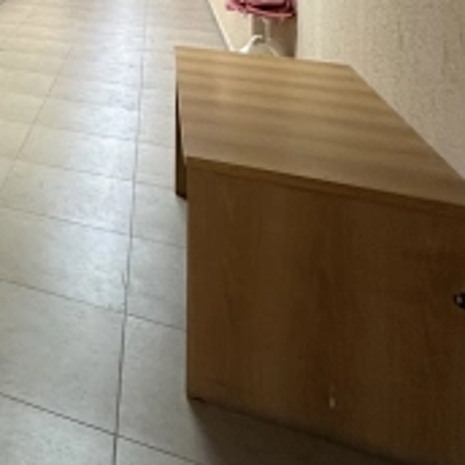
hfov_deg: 28.2
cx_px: -192
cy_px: -135
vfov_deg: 30.1
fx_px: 684
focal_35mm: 45
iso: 500
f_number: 2.2
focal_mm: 2.22
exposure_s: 1/50
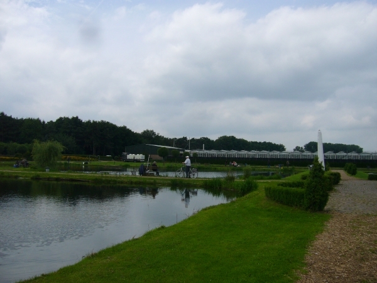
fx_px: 381
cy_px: 142
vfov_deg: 40.7
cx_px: 188
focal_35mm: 35
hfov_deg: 52.6
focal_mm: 5.8
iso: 100
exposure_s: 1/800
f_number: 5.6
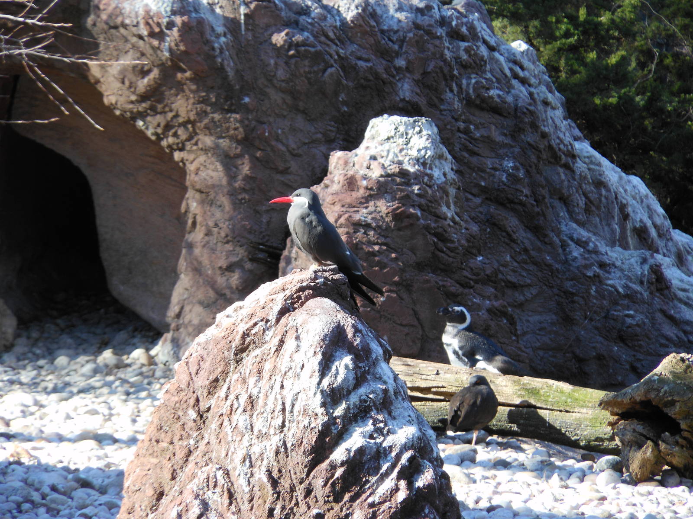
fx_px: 3924
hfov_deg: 10.1
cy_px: 260
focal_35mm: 196
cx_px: 346
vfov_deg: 7.6
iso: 80
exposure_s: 1/80
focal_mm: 35
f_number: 5.6
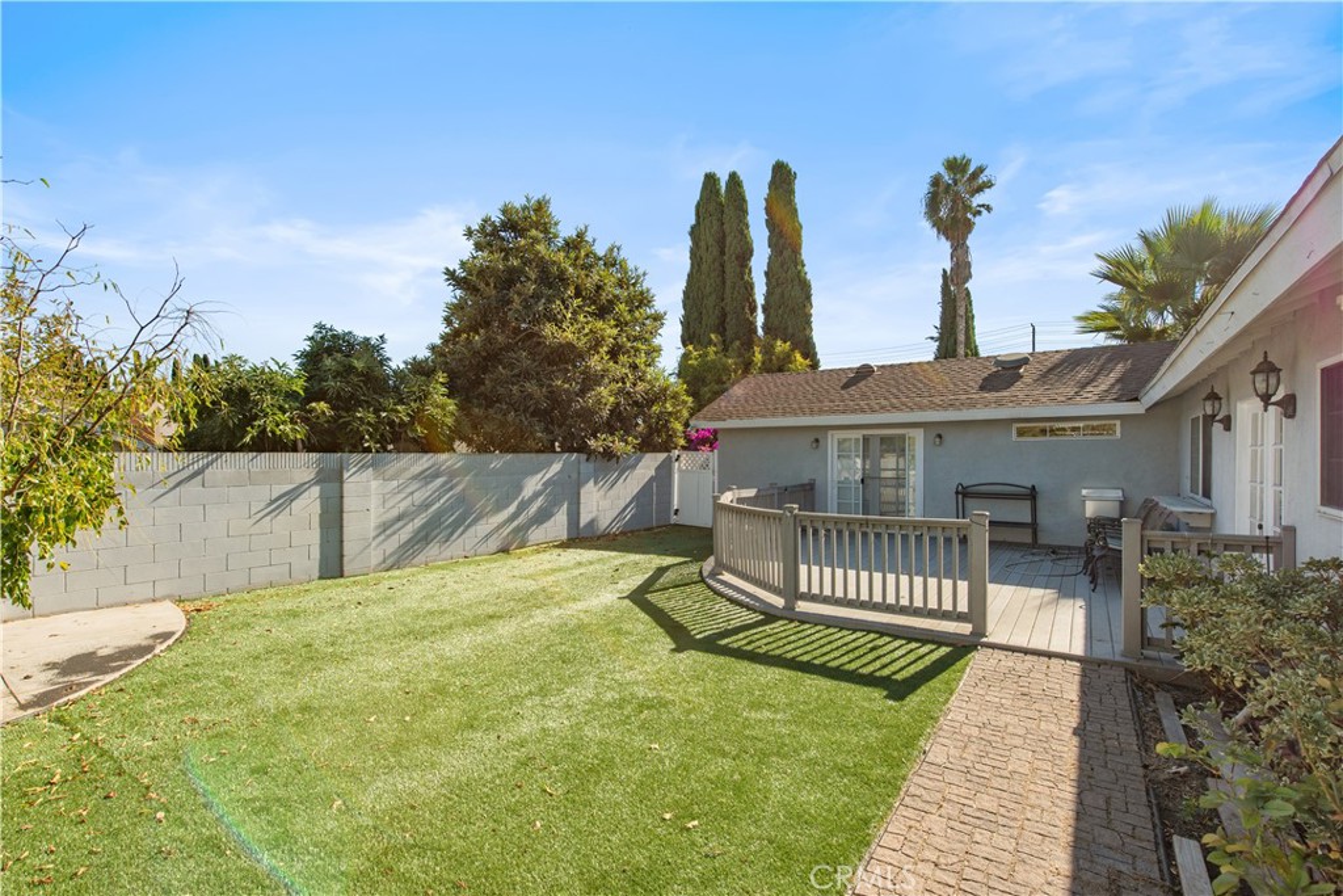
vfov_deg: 73.8
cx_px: 672
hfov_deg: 96.7
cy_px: 448
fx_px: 597
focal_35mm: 16
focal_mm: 16
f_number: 10
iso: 200
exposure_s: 1/500
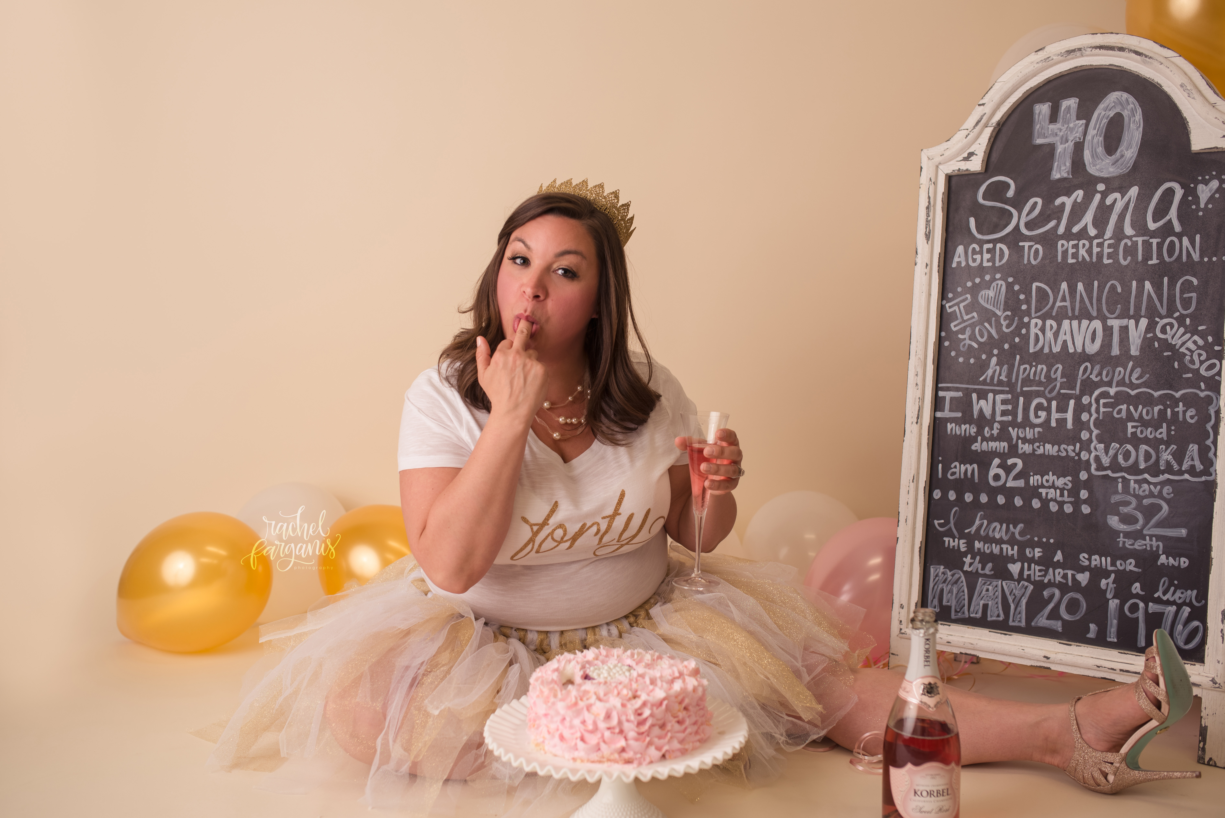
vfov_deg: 37.9
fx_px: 1191
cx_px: 612
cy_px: 409
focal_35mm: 35
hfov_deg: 54.4
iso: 100
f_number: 2.8
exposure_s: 1/125
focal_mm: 35
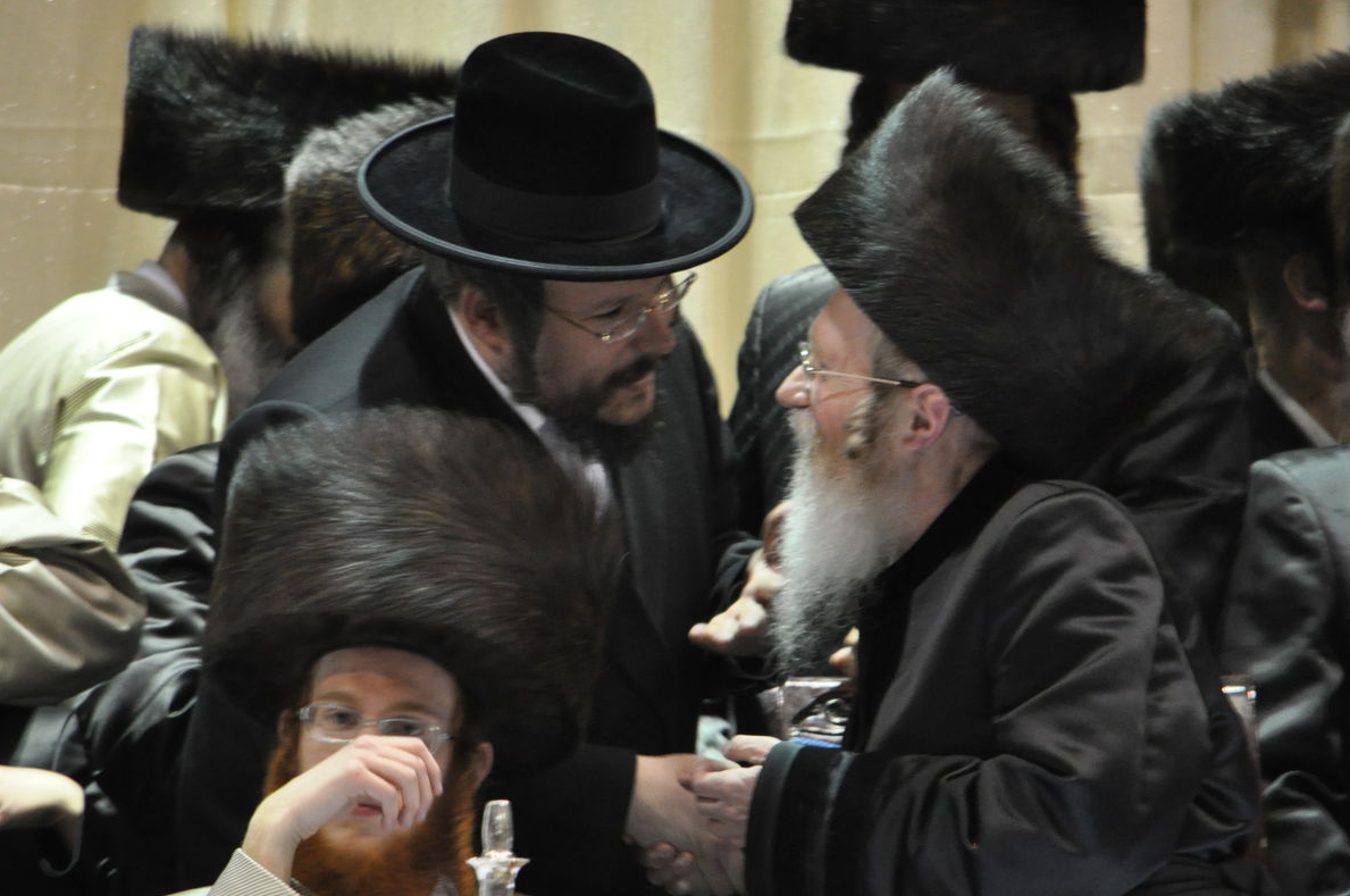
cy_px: 434
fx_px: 19845
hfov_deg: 3.9
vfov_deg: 2.6
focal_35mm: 530
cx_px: 714
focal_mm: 300
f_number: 5.6
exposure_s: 1/80
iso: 1600
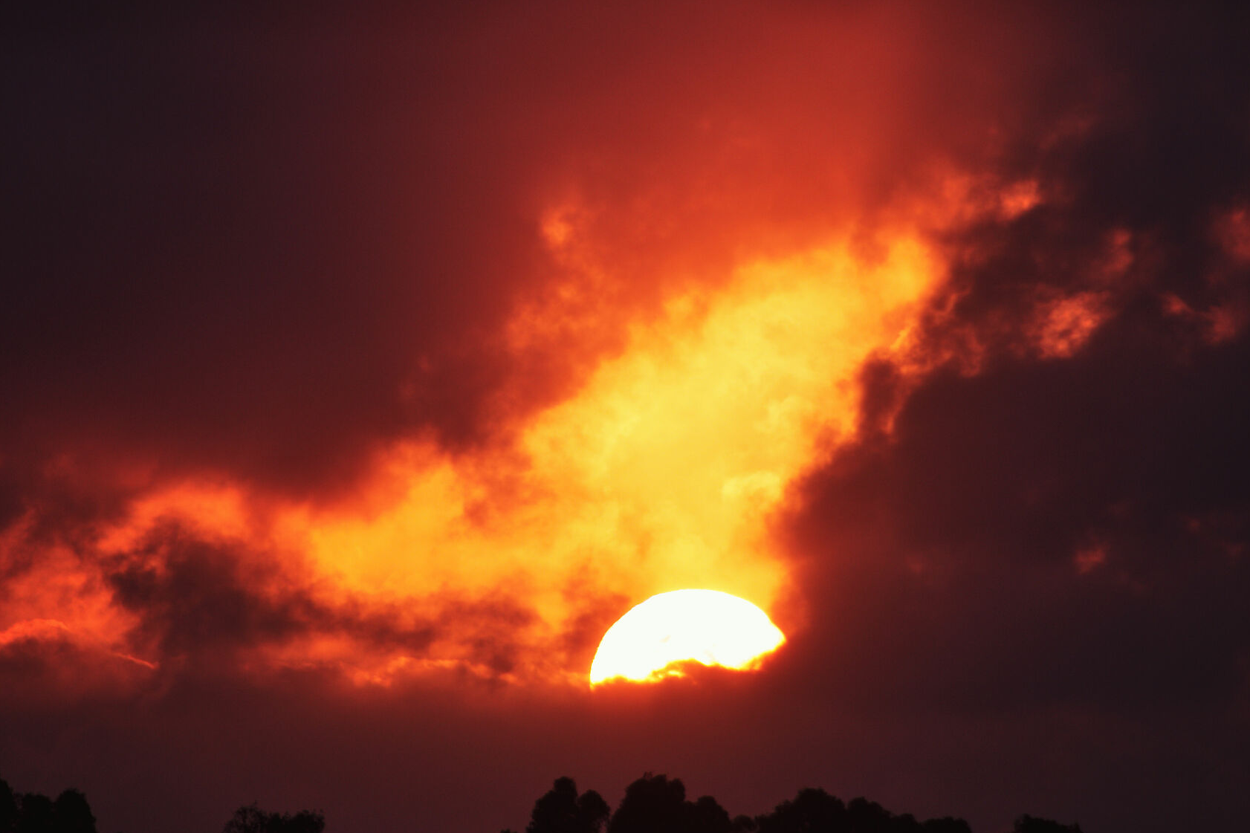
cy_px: 314
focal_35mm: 642
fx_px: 22288
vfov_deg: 2.1
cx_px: 546
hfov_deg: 3.2
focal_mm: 300
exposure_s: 1/500
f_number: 5.8
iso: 200
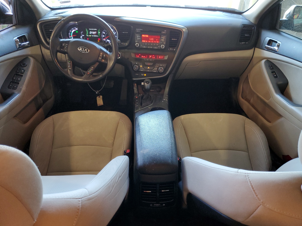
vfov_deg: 53.1
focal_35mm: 26
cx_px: 151
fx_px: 227
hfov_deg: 67.3
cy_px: 113
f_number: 1.5
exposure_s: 1/60.2
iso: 136
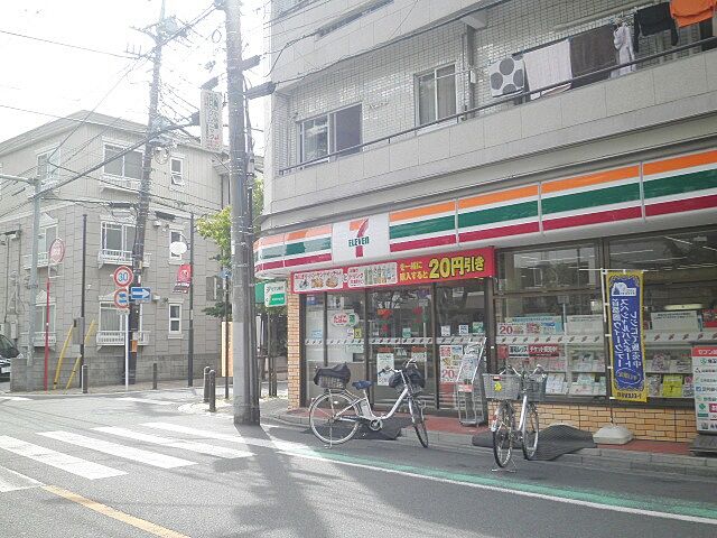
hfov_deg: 51.4
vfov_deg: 39.7
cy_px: 269
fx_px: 746
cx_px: 358
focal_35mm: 36
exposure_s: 1/320
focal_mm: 6.4
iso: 64
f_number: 3.1
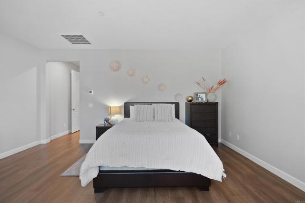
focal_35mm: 16
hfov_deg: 96.7
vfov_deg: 73.8
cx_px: 152
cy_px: 102
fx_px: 136
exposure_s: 1/15
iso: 1000
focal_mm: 16
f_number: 4.5
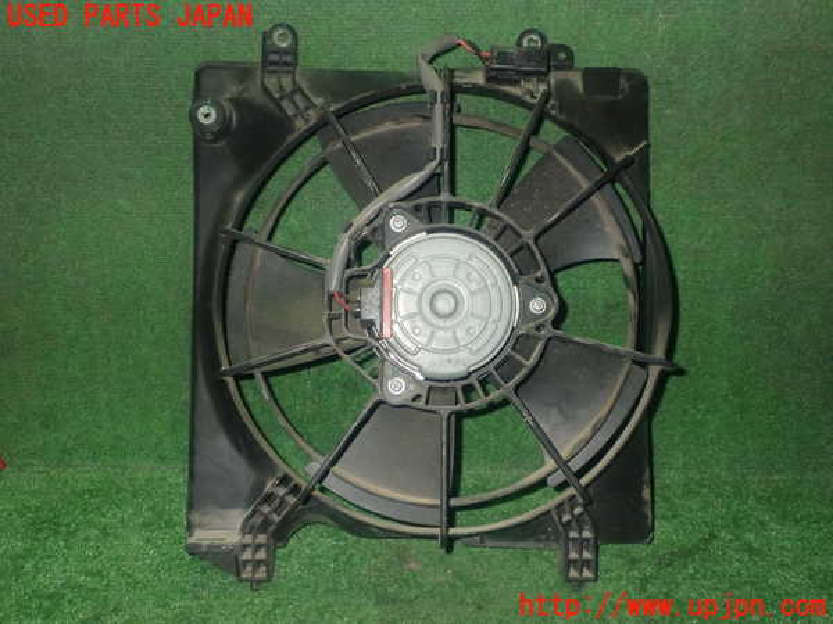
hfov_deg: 51.4
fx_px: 866
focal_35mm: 36
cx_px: 416
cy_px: 312
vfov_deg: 39.7
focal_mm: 6.37
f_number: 7.1
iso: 800
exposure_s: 1/40
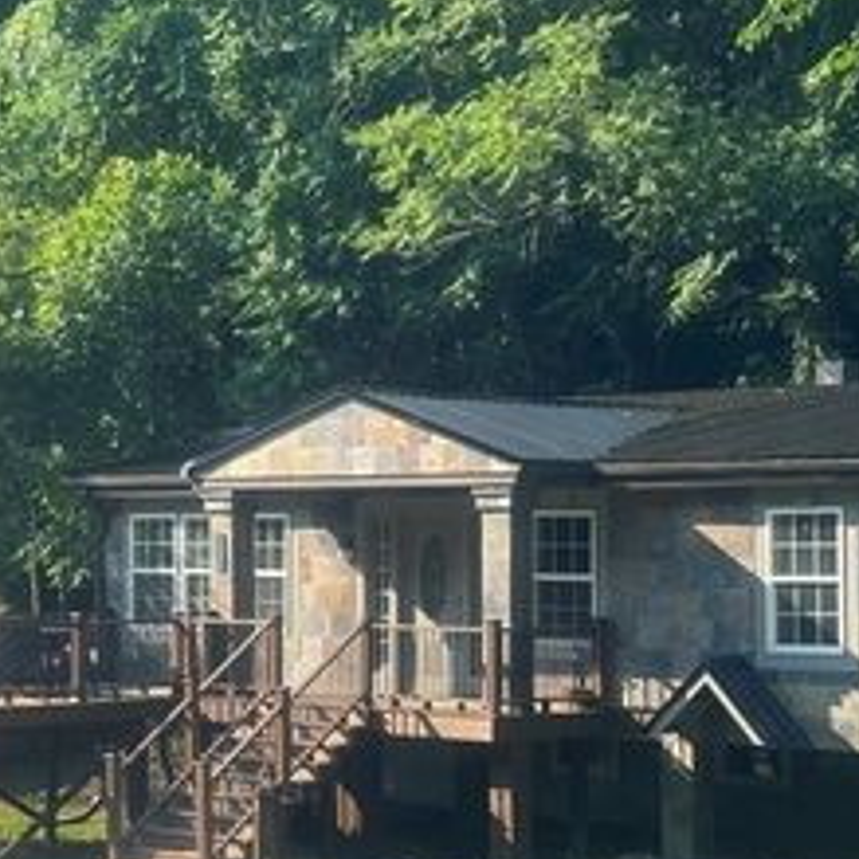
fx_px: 2723
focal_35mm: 97
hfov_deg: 17.8
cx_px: 188
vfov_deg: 17.9
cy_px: 516
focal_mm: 6.76
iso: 64
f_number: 1.78
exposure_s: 1/1263
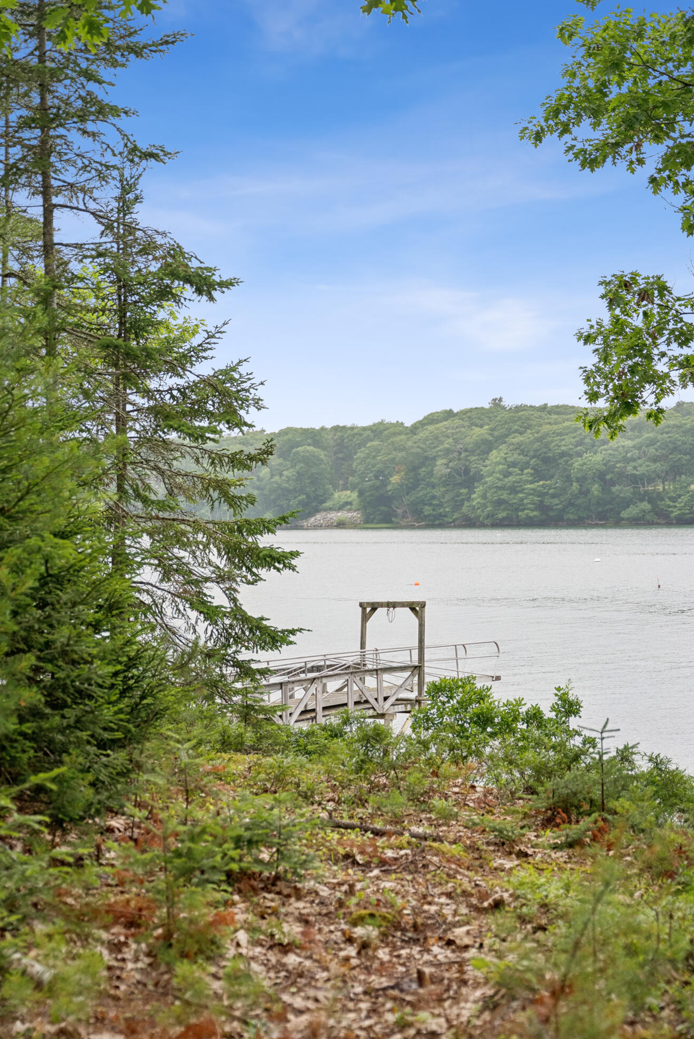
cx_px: 344
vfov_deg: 40.6
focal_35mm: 49
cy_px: 523
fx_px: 1404
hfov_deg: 27.8
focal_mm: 47.6
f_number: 2.8
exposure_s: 1/2000
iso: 320
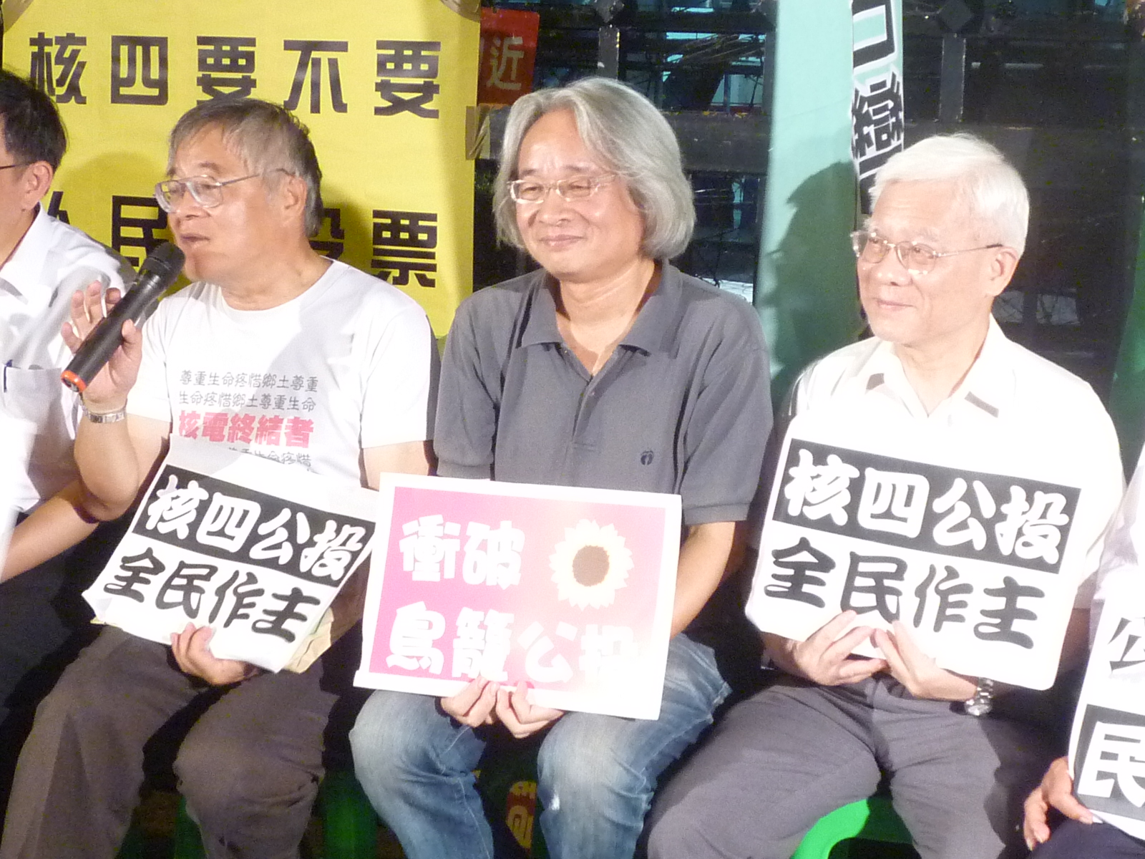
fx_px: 2580
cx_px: 572
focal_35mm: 78
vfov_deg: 18.9
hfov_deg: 25.0
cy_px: 430
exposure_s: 1/8
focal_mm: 7
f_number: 4.3
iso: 400
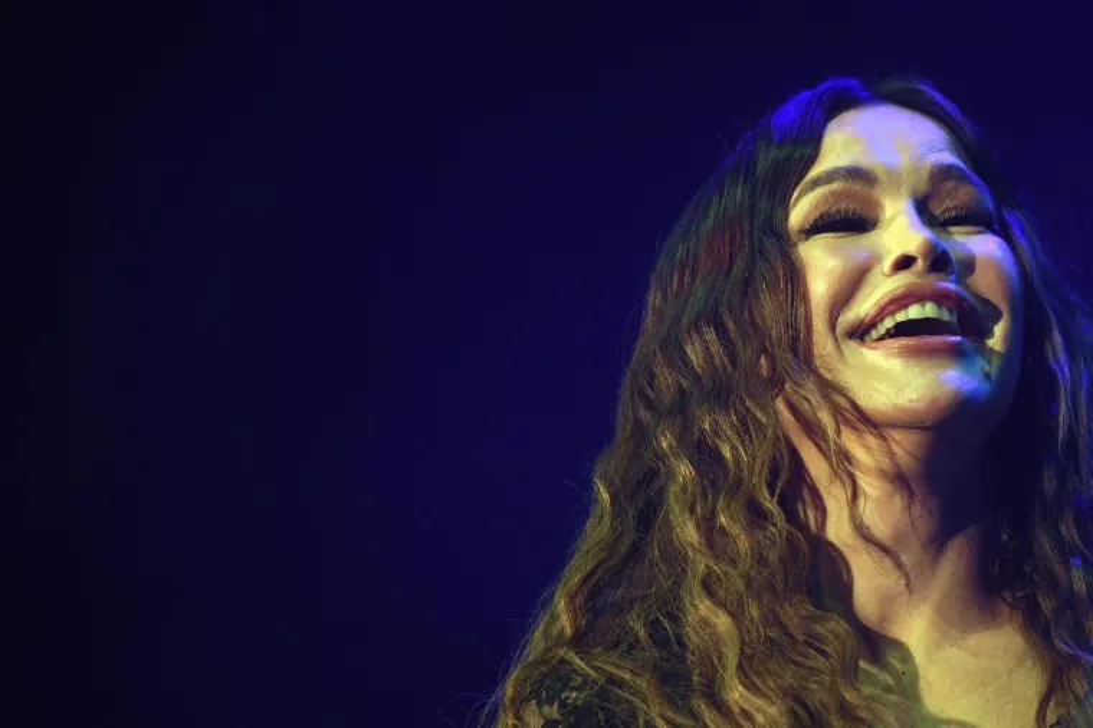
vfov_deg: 6.9
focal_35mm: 200
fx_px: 6069
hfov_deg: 10.3
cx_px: 546
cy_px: 364
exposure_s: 1/1000
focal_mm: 200
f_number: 4
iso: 1000
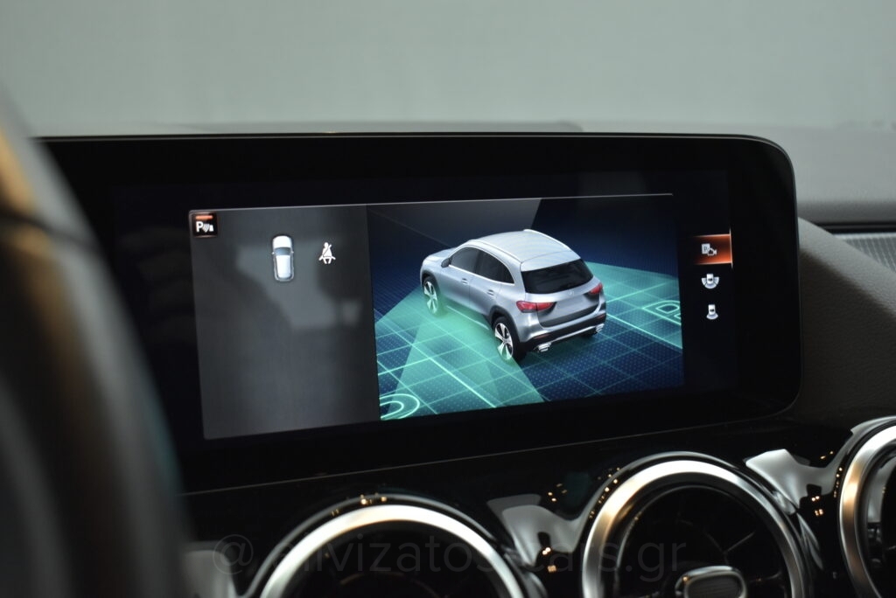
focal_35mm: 39
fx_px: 971
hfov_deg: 49.5
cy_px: 299
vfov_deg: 34.3
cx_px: 448
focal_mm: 26
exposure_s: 1/100
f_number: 4
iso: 1600
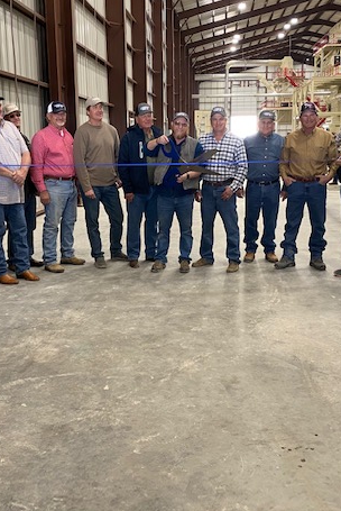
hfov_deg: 35.1
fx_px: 539
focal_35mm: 38
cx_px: 167
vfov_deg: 50.7
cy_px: 246
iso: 100
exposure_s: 1/60
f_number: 1.8
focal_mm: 4.25
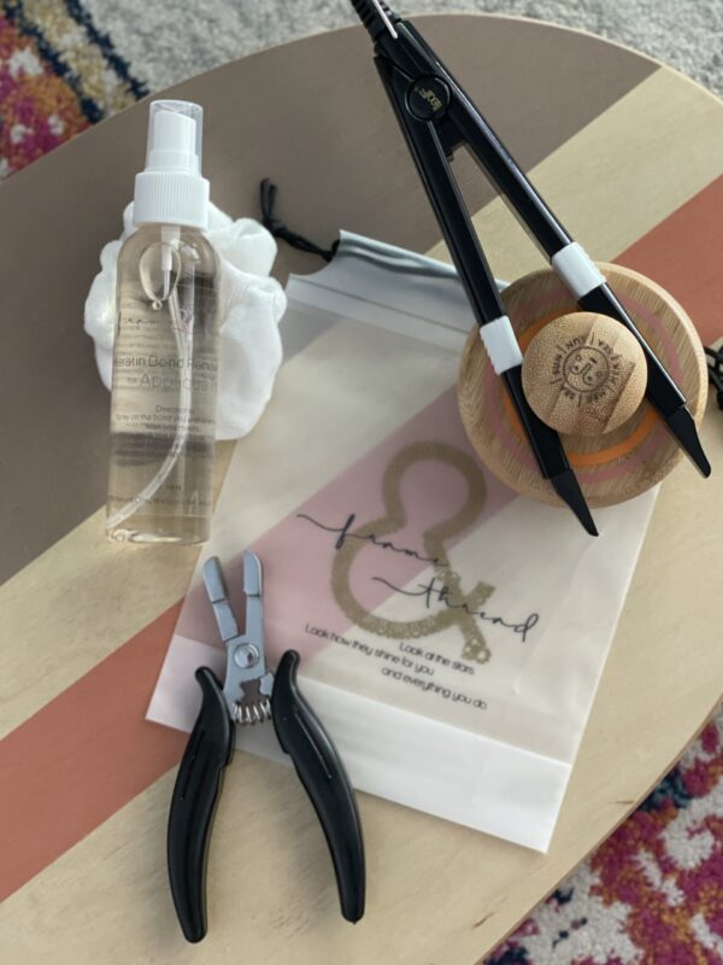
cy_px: 482
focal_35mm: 52
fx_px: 1448
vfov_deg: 36.8
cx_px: 362
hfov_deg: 28.0
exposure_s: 1/40
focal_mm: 6
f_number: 2
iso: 200
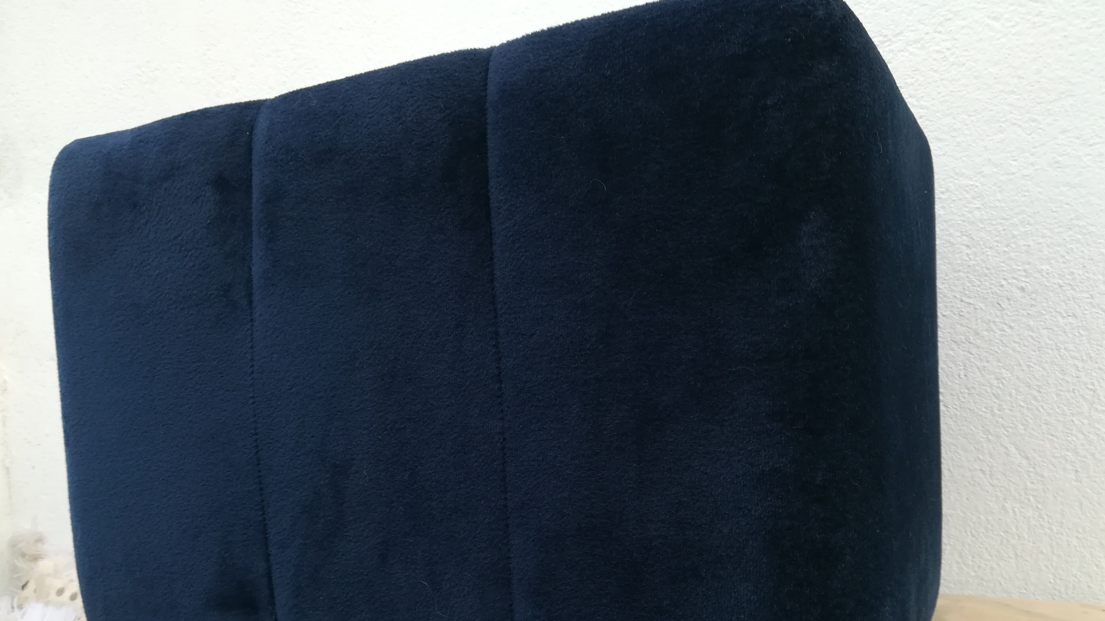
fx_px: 850
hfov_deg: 66.1
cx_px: 544
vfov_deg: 39.7
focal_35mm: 29
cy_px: 409
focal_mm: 3.83
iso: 64
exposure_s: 1/33.3
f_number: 2.2
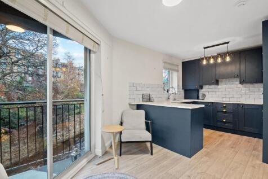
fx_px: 119
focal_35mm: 16
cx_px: 134
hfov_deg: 96.8
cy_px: 90
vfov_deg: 73.7
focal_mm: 16
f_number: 9
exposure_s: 1/1.25
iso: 250
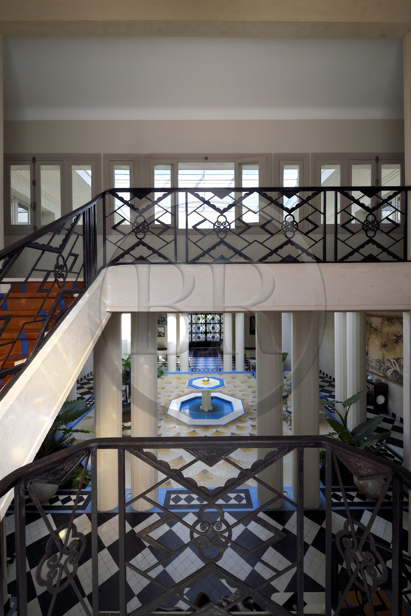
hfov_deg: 81.2
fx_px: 240
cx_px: 206
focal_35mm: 14
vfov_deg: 104.3
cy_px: 308
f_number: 9
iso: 200
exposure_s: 1/100
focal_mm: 14
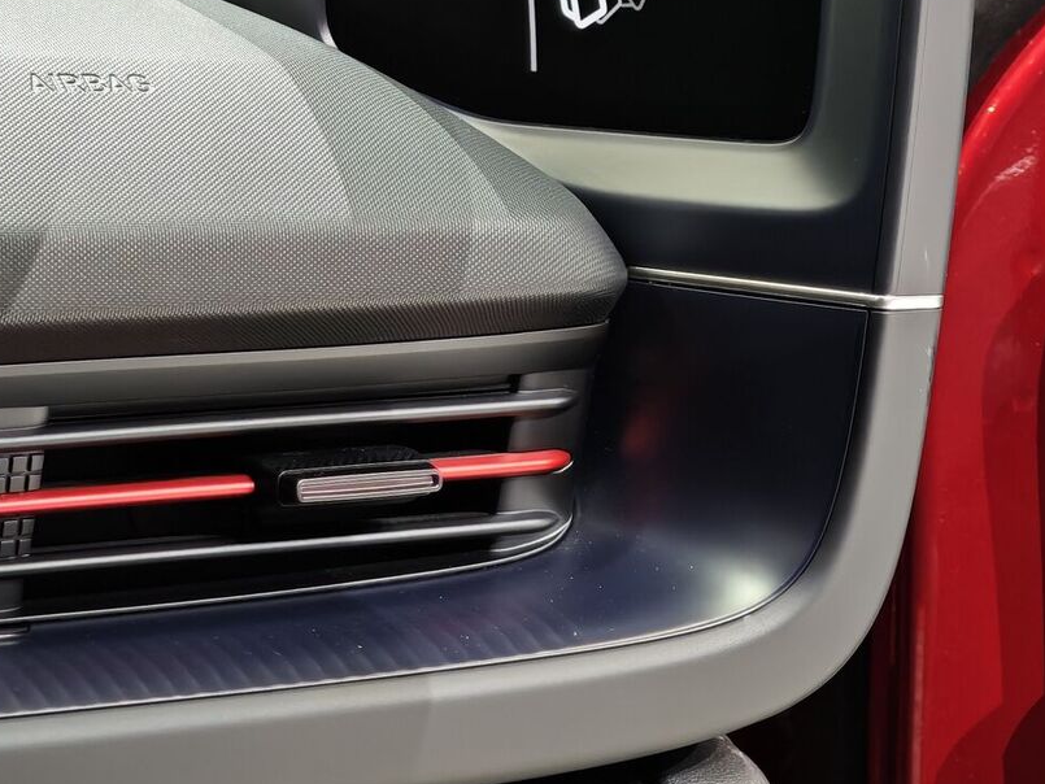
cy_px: 105
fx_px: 5042
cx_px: 418
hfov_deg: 11.8
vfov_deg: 8.9
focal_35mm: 167
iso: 400
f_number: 1.8
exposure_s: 1/100
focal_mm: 11.5
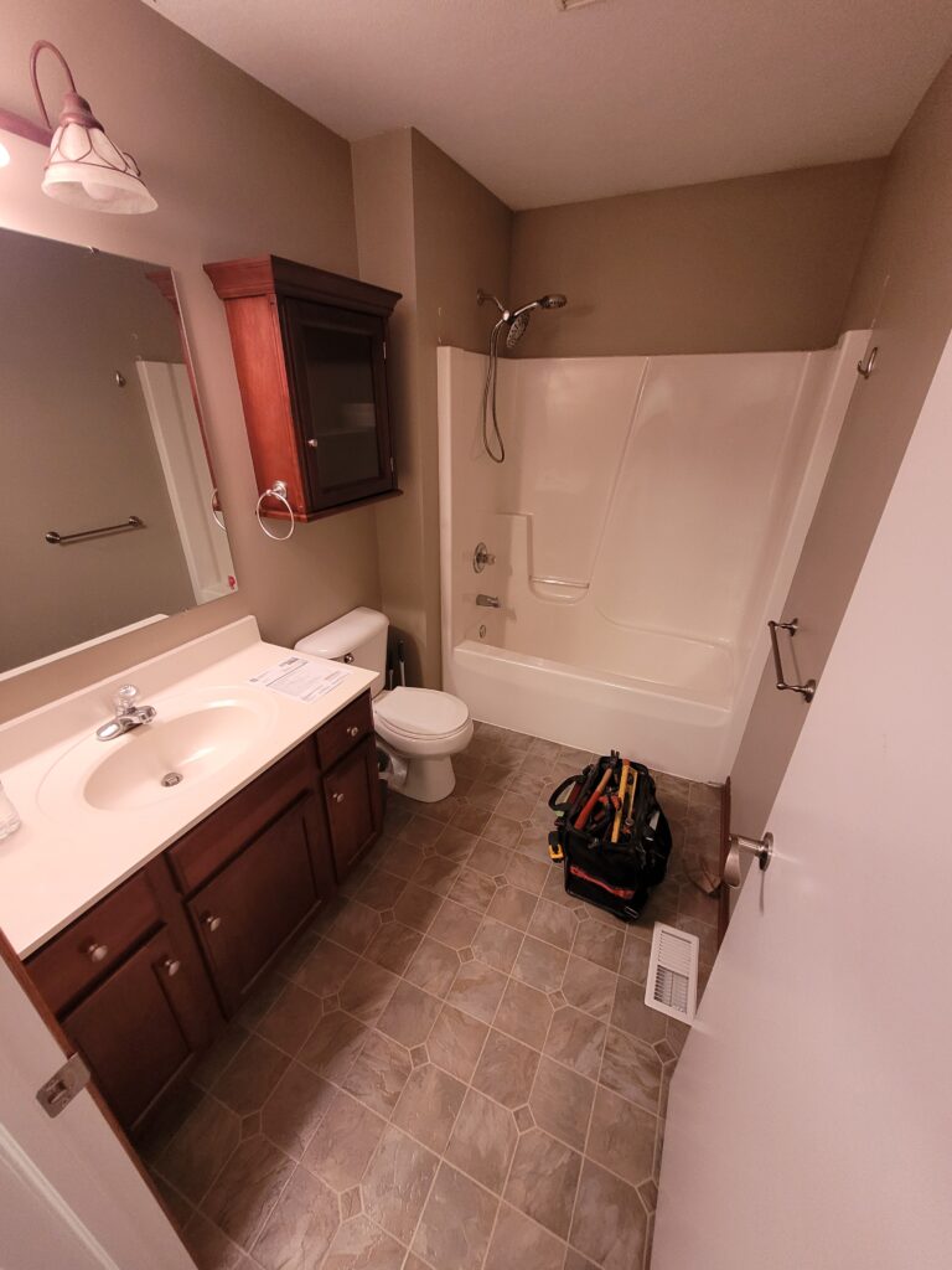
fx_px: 477
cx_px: 476
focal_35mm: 13
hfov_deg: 89.9
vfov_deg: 106.2
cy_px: 635
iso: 320
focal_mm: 1.74
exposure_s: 1/40
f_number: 2.2
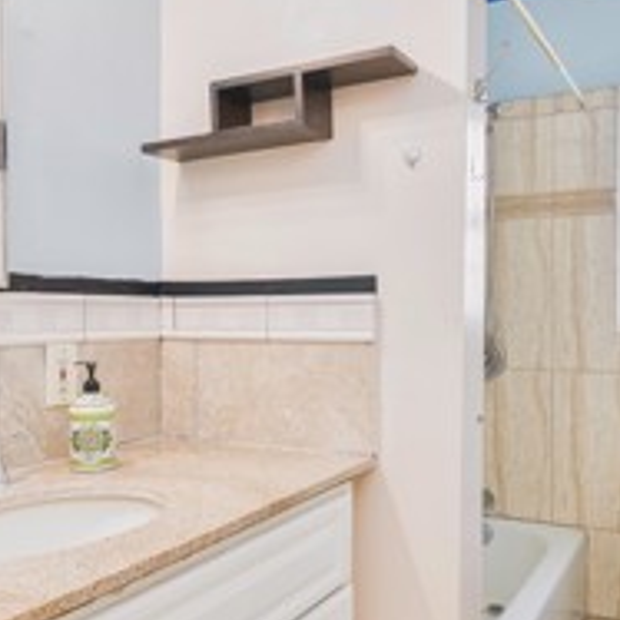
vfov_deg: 47.2
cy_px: 325
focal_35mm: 35
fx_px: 709
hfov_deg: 47.2
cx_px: 327
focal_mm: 12
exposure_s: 1/160
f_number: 4
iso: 1600
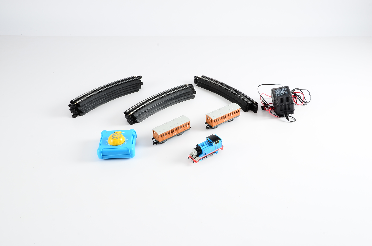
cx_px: 186
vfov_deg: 36.7
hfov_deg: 53.2
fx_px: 371
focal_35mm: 36
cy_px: 123
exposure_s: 1/125
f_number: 13
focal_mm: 24
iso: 160
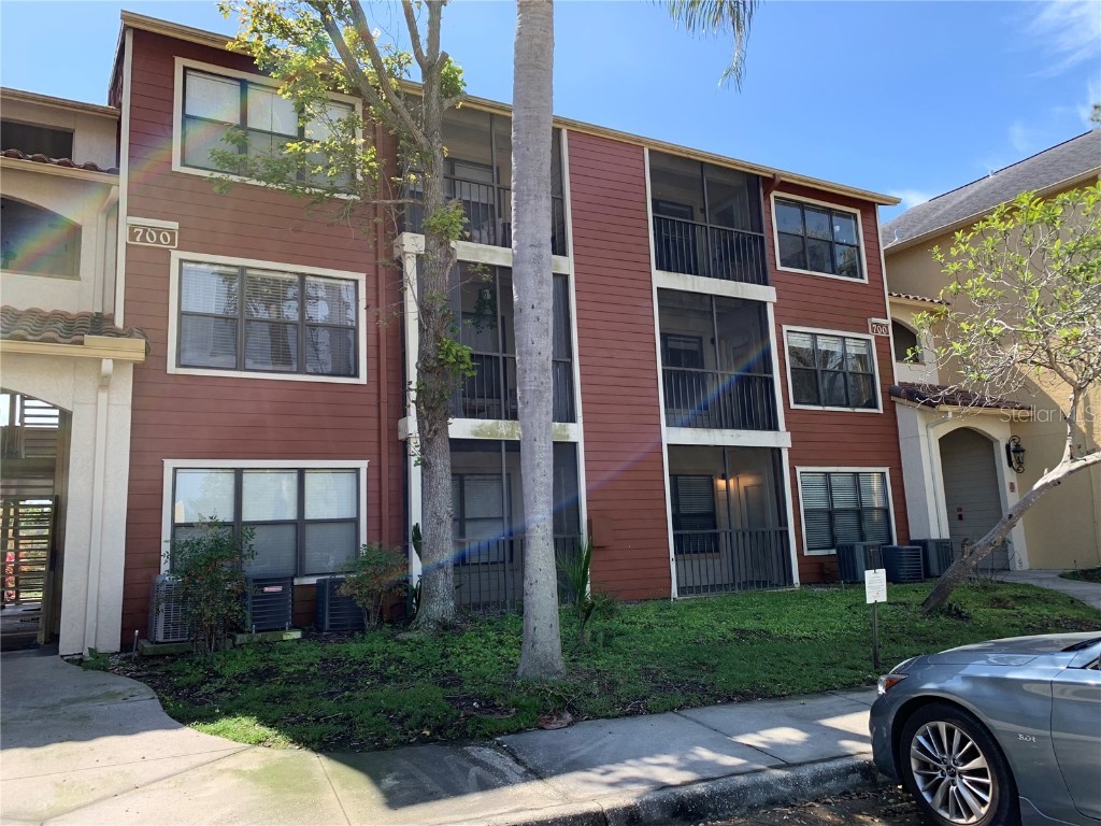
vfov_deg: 53.1
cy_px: 413
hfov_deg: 67.3
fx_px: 827
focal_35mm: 26
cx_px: 550
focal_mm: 4.25
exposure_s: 1/558
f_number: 1.8
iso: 25
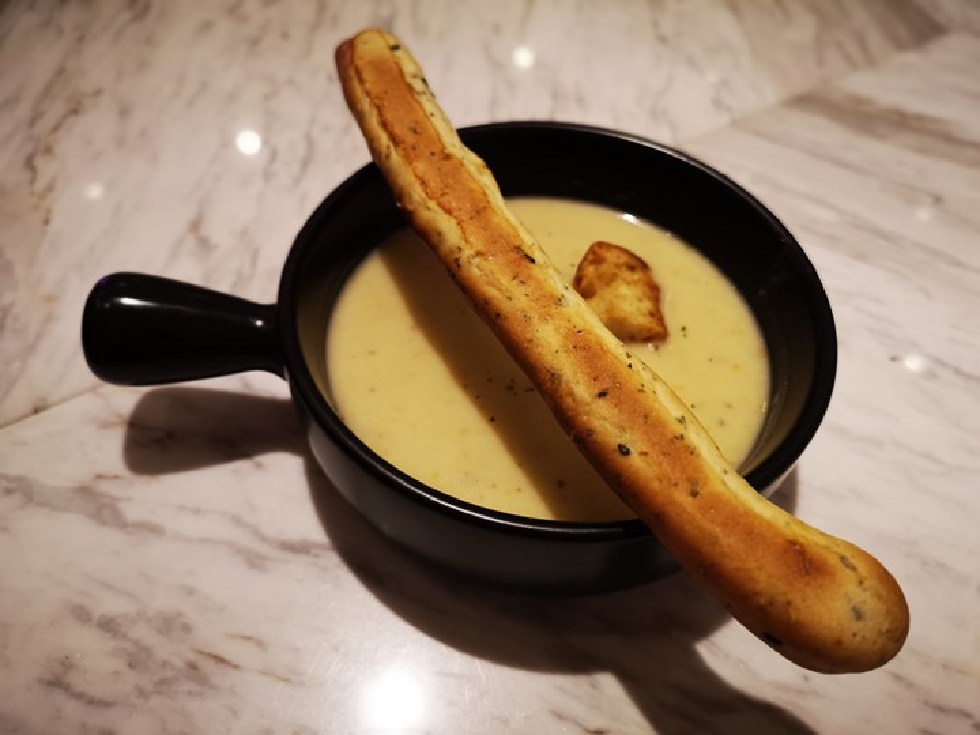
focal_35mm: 27
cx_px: 490
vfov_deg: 51.4
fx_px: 764
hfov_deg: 65.3
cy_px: 368
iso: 160
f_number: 4
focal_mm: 3.95
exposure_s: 1/60
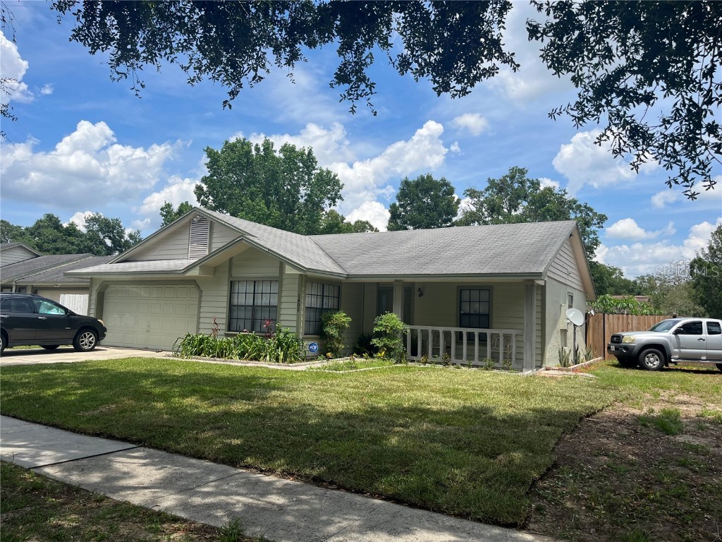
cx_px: 361
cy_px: 271
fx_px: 542
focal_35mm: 26
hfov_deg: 67.3
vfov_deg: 53.1
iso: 50
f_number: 1.6
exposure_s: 1/4310
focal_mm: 5.1
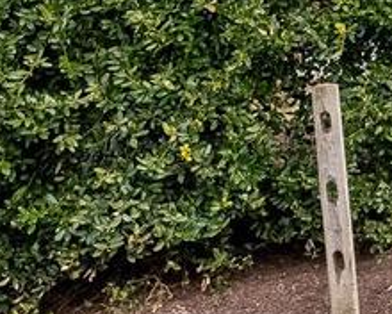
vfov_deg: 11.3
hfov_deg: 13.4
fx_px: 1400
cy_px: -345
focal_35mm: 121
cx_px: 816
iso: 200
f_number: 8
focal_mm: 19.6
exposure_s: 1/1000
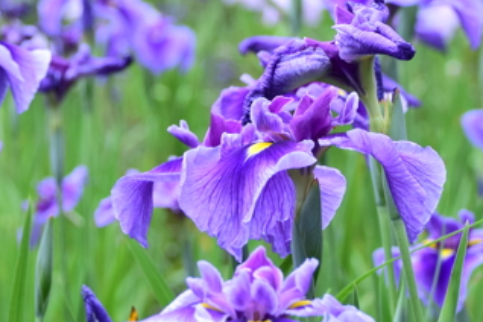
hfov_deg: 5.7
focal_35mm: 363
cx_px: 96
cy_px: 97
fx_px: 4865
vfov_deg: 3.8
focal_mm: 75
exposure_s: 1/320
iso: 160
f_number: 5
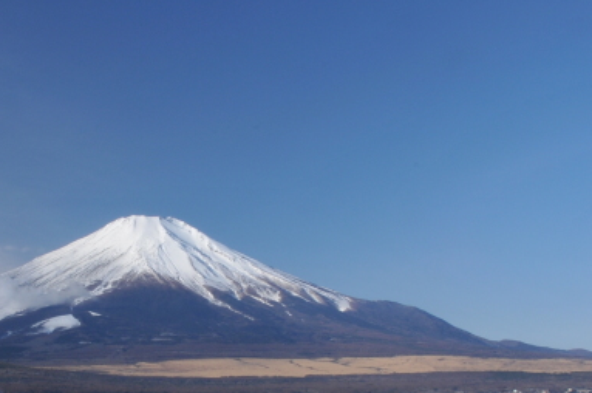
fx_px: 1133
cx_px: 158
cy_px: 292
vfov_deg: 19.5
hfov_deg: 28.9
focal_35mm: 69
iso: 200
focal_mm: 22
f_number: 25
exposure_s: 1/15
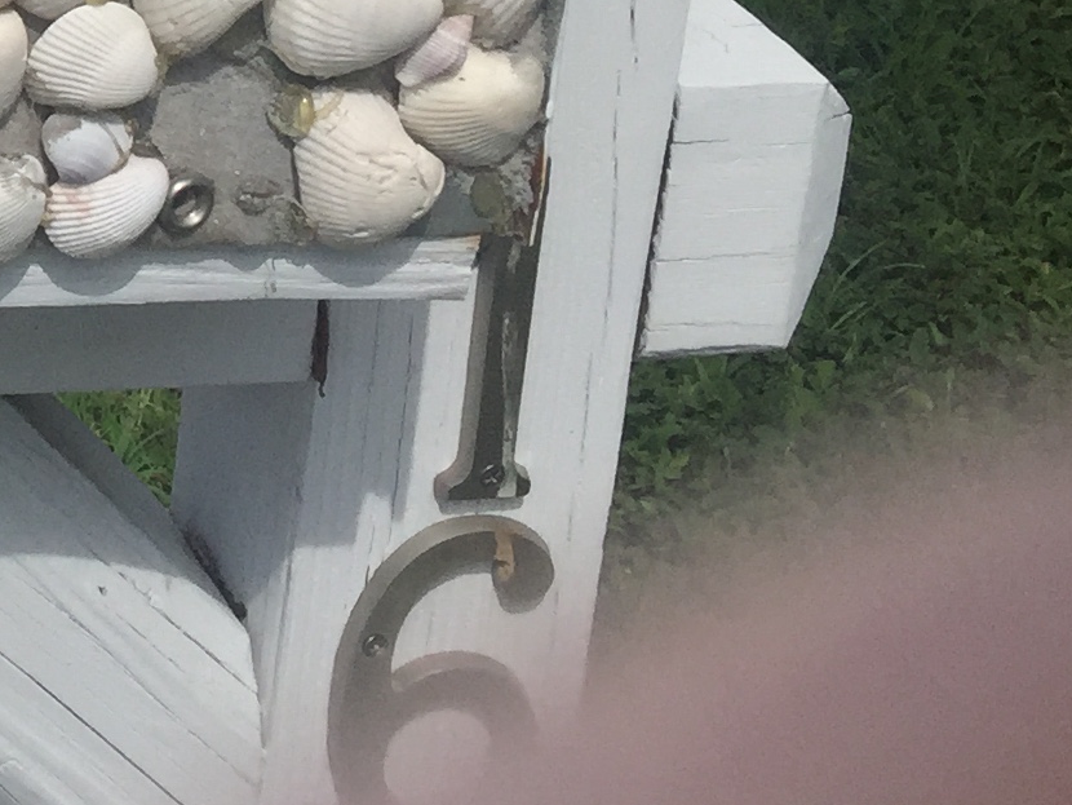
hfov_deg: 15.3
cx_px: -765
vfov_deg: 12.2
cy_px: -540
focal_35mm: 114
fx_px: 3531
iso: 32
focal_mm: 4.15
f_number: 2.2
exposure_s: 1/4950
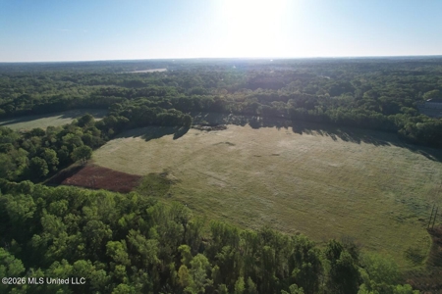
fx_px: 270
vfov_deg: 57.2
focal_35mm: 22
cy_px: 147
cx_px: 221
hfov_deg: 78.6
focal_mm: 8.38
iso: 100
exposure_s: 1/2000
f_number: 2.8
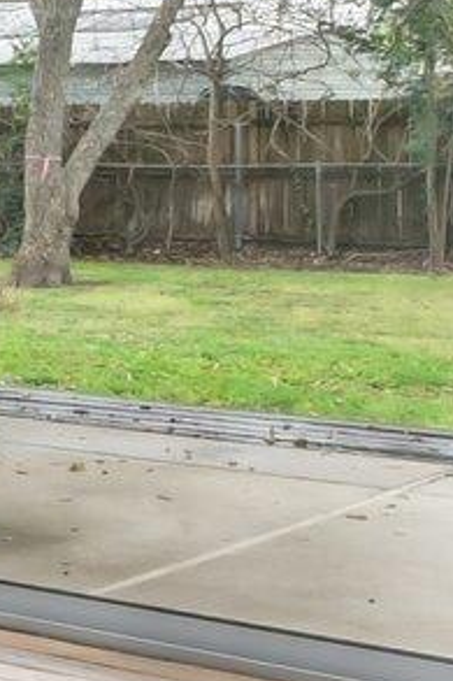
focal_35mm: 105
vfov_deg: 19.0
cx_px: -880
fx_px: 1984
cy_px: 27
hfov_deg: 10.0
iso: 400
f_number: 8
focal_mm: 10
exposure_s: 1/15
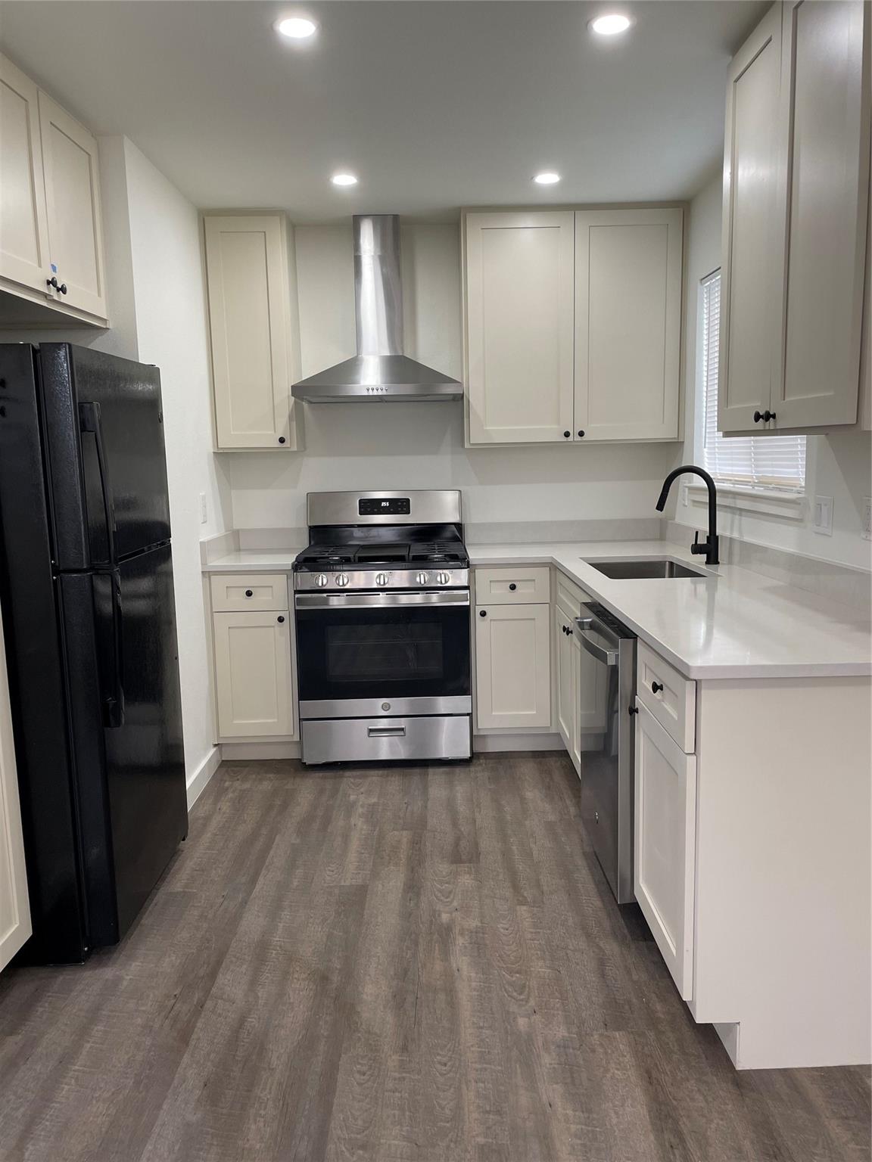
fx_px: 873
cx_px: 436
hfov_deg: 53.1
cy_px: 581
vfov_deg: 67.3
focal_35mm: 26
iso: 64
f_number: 1.6
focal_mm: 4.2
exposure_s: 1/60
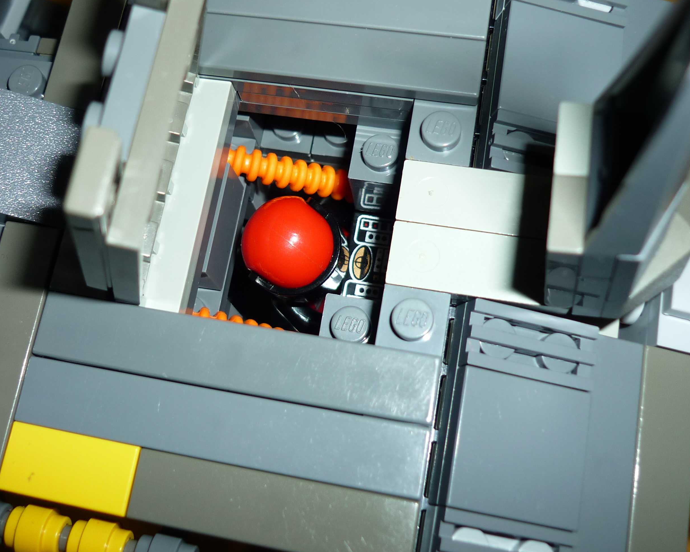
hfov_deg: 42.6
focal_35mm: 43
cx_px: 264
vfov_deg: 34.8
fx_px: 878
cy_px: 216
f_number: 2.8
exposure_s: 1/60
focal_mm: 5.5
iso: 100
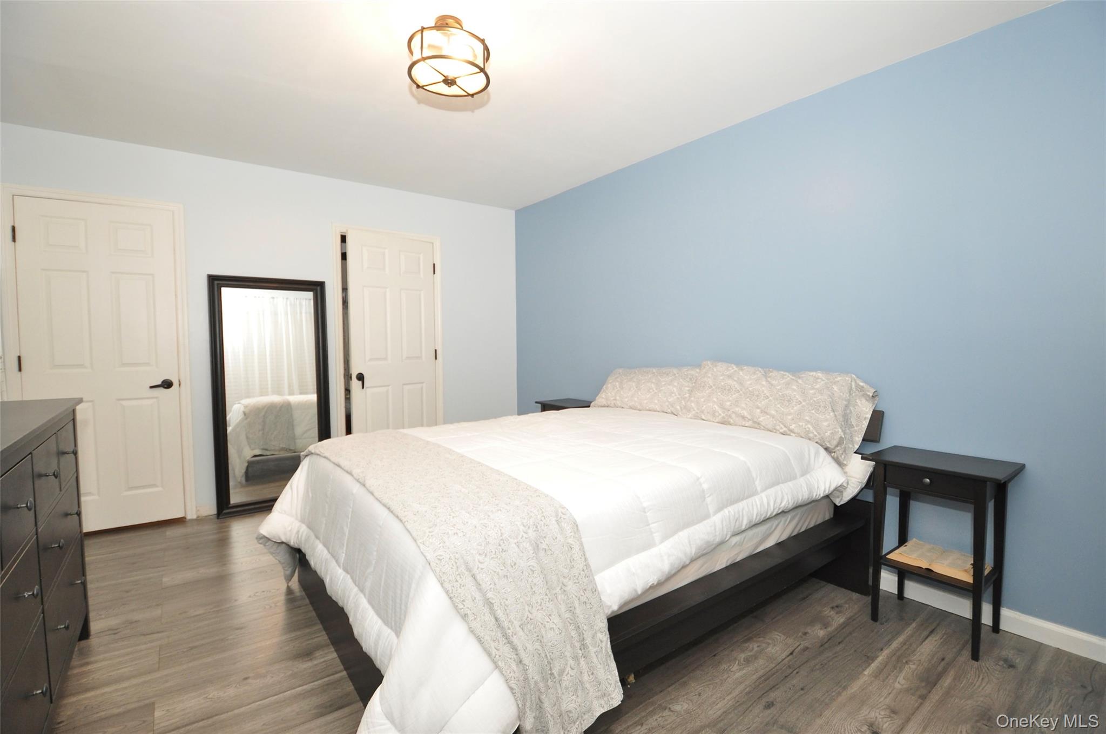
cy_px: 367
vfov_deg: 77.1
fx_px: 460
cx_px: 553
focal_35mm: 15
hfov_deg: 100.5
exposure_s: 1/60
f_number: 4
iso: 800
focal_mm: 10
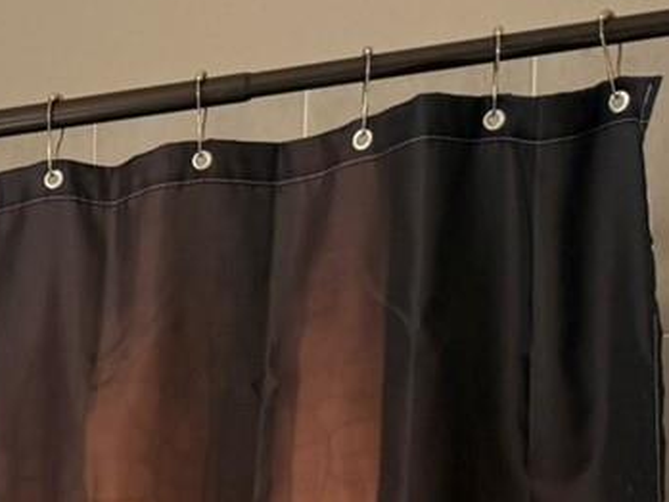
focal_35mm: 110
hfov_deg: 14.9
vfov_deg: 11.6
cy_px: 1119
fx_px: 2127
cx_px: -638
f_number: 1.78
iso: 100
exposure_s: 1/60
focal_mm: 6.76
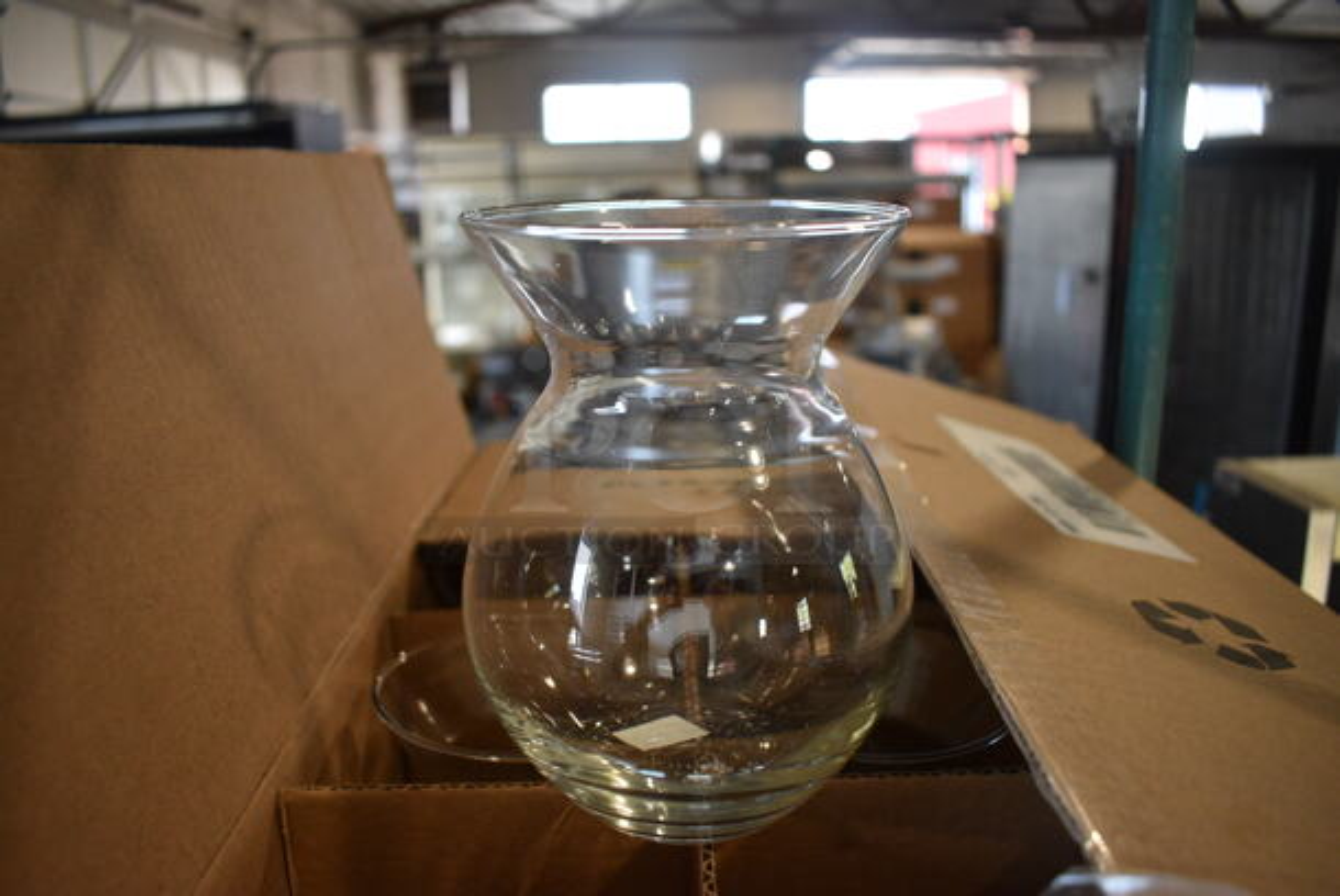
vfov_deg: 48.0
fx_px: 1006
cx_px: 670
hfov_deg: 67.3
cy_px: 448
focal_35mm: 27
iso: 800
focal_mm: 18
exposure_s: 1/250
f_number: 3.5
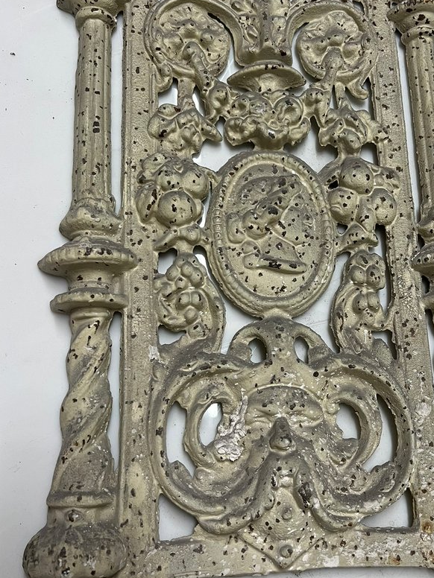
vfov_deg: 48.9
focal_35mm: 38
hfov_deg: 37.6
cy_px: 258
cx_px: 264
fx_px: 635
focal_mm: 5.7
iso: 80
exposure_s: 1/60
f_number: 1.5
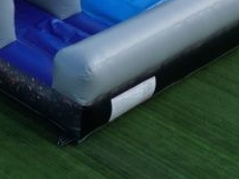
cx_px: -86
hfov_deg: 16.1
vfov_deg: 11.2
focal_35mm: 115
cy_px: -220
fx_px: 793
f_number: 1.7
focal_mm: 6.72
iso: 100
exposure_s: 1/2000
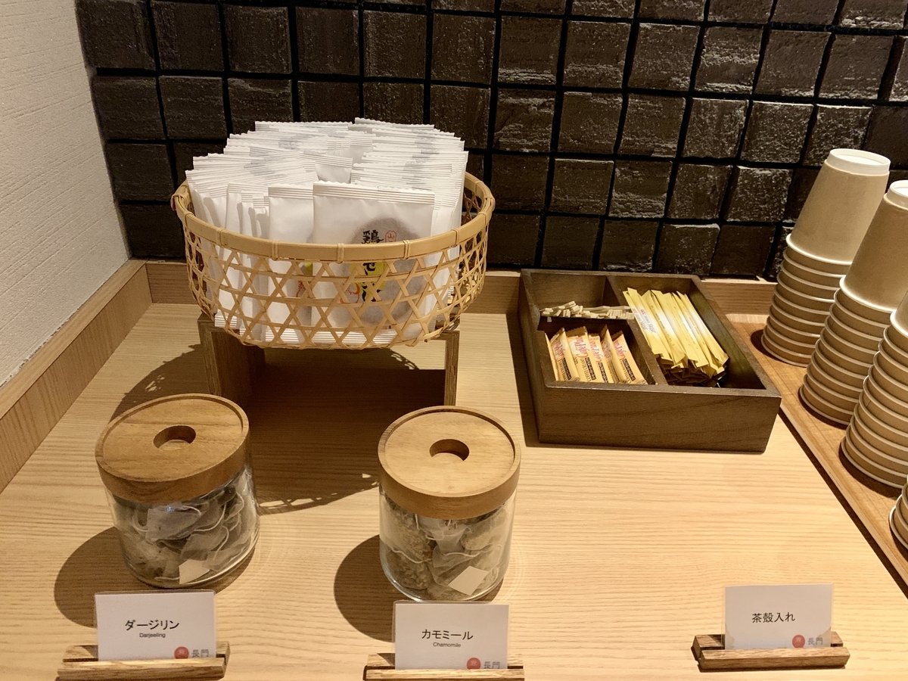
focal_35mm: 26
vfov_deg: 53.1
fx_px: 682
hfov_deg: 67.3
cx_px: 454
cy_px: 340
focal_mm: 4.25
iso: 500
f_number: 1.8
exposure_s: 1/30
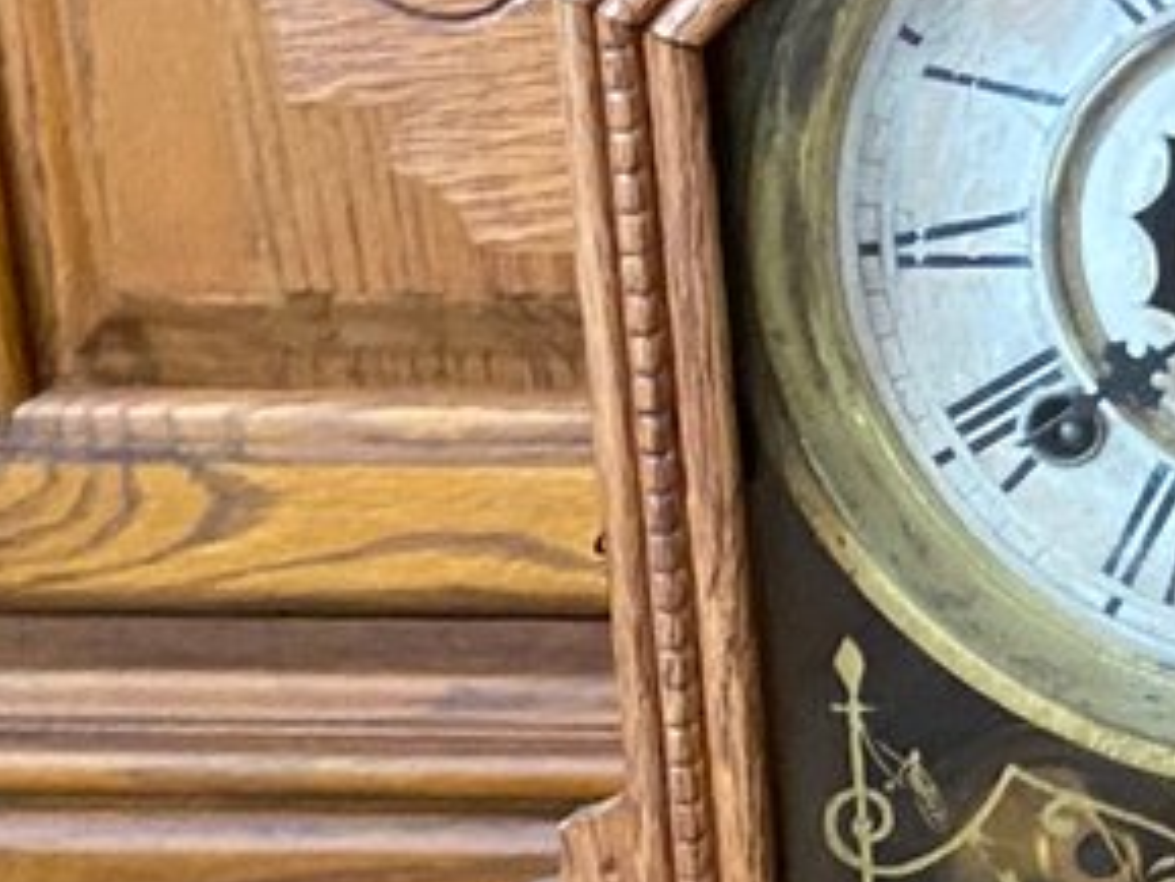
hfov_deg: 12.1
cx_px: 2673
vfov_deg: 10.9
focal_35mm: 136
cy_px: 600
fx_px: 4618
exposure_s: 1/60
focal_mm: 4.25
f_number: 1.8
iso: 500
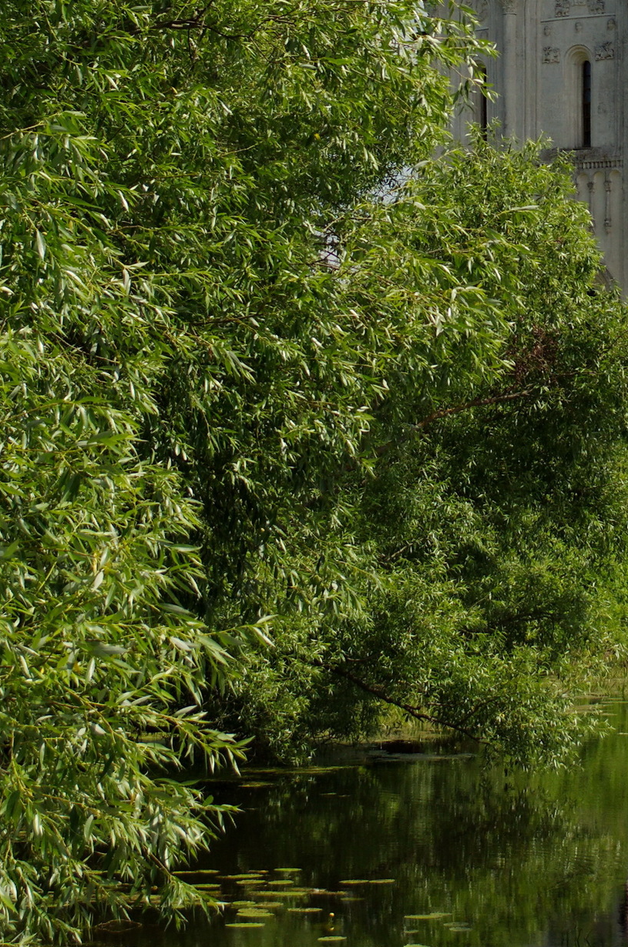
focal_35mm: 128
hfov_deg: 10.6
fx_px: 3363
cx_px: 664
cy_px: 11
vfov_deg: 15.8
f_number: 5.6
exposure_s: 1/1000
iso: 100
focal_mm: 30
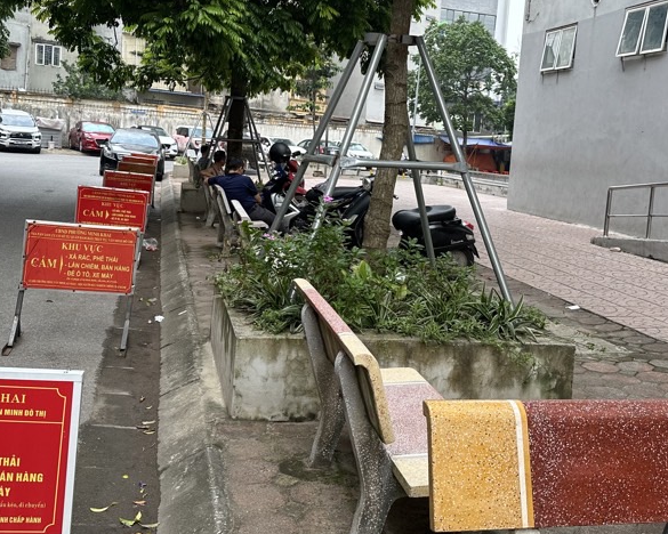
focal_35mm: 41
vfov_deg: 36.4
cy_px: 216
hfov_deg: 44.7
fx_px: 811
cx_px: 370
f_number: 1.78
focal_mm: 6.86
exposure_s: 1/448
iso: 80
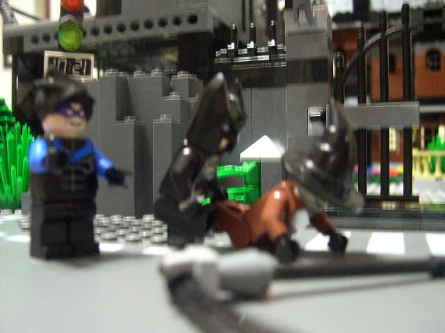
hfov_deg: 49.0
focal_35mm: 38
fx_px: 489
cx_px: 222
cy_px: 166
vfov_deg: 37.7
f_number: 2.8
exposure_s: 1/2.4
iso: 400
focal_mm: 8
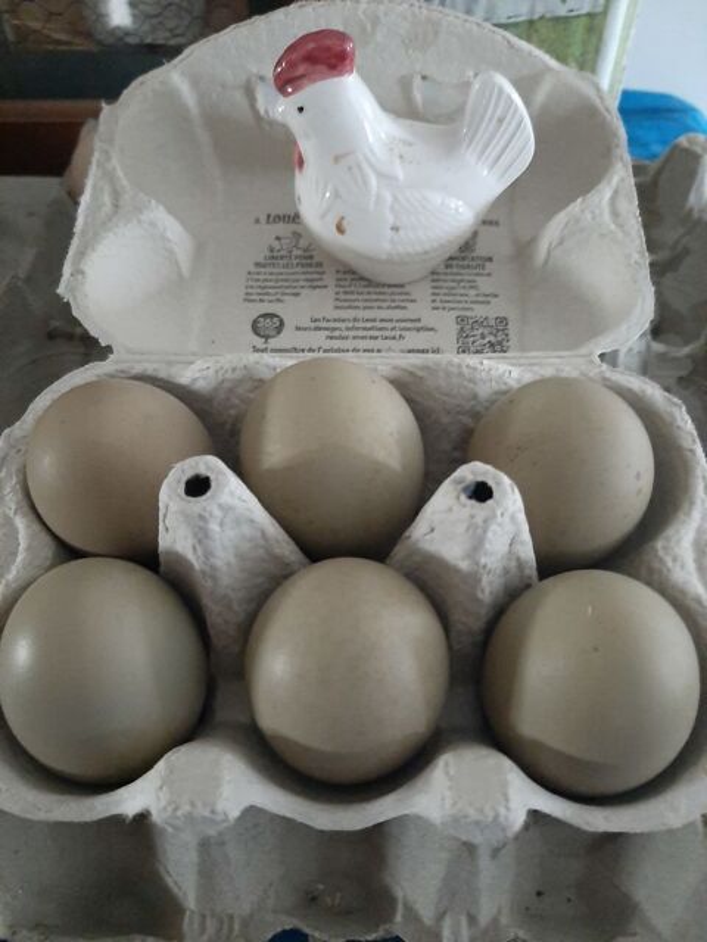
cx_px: 354
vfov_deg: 67.3
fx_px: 708
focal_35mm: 26
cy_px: 471
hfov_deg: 53.1
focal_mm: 3.93
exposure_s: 1/10
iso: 1250
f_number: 1.7
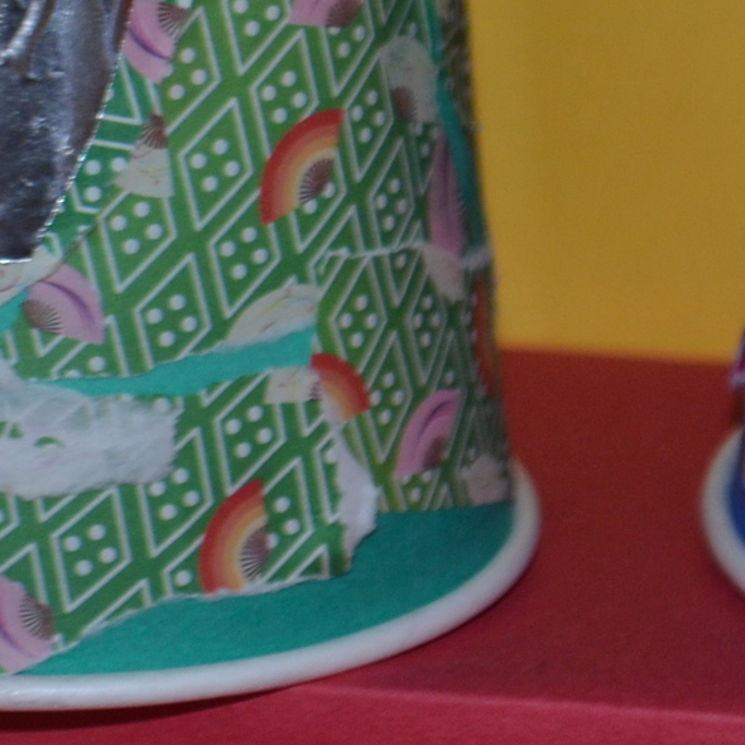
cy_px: -186
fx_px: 6306
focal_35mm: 259
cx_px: 420
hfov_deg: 6.8
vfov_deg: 6.7
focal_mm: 52
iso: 640
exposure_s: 1/60
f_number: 5.6
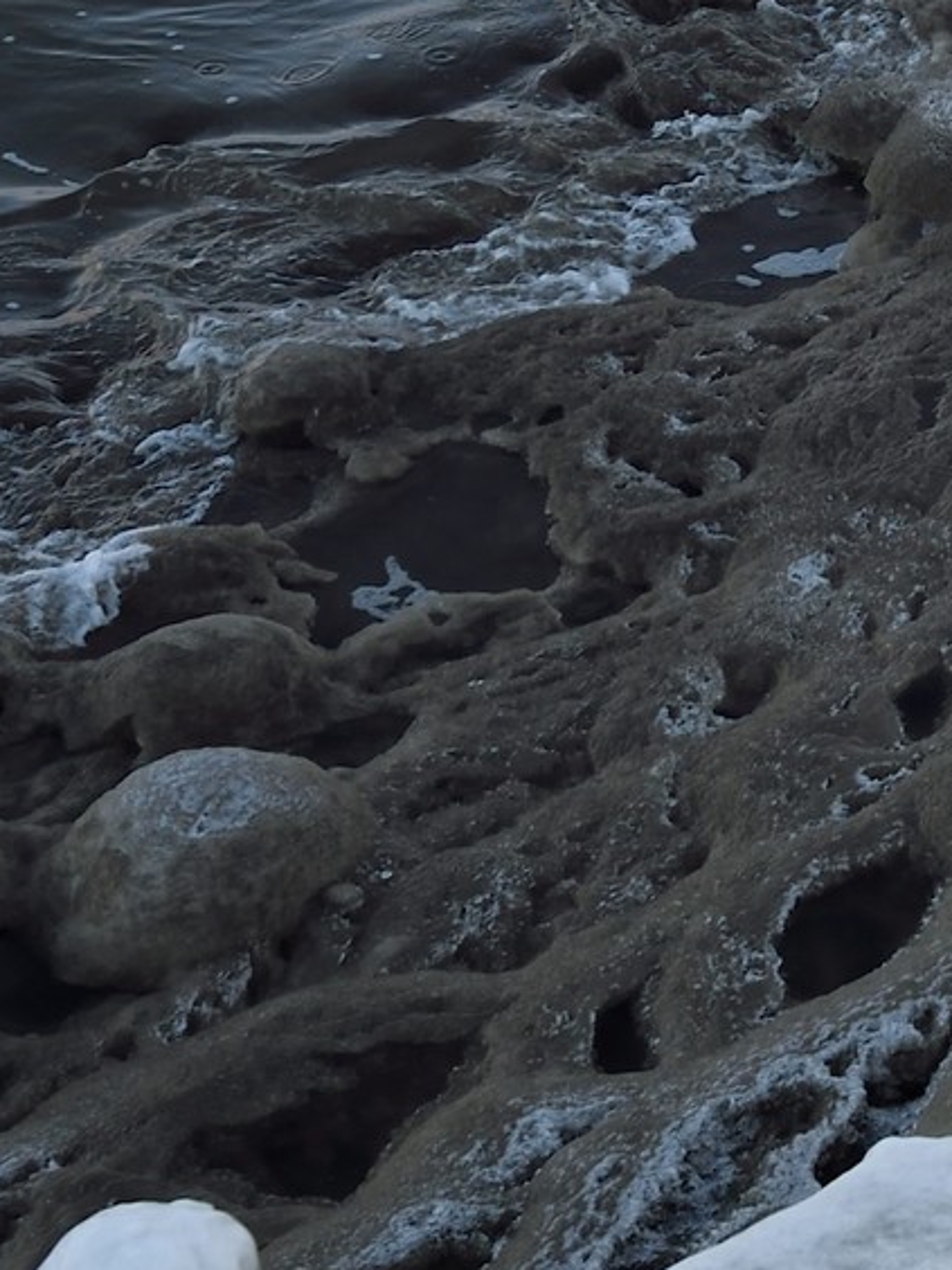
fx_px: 4804
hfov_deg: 10.9
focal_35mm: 131
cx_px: 1472
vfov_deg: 14.1
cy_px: -632
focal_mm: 32
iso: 200
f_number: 5.6
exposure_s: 1/160
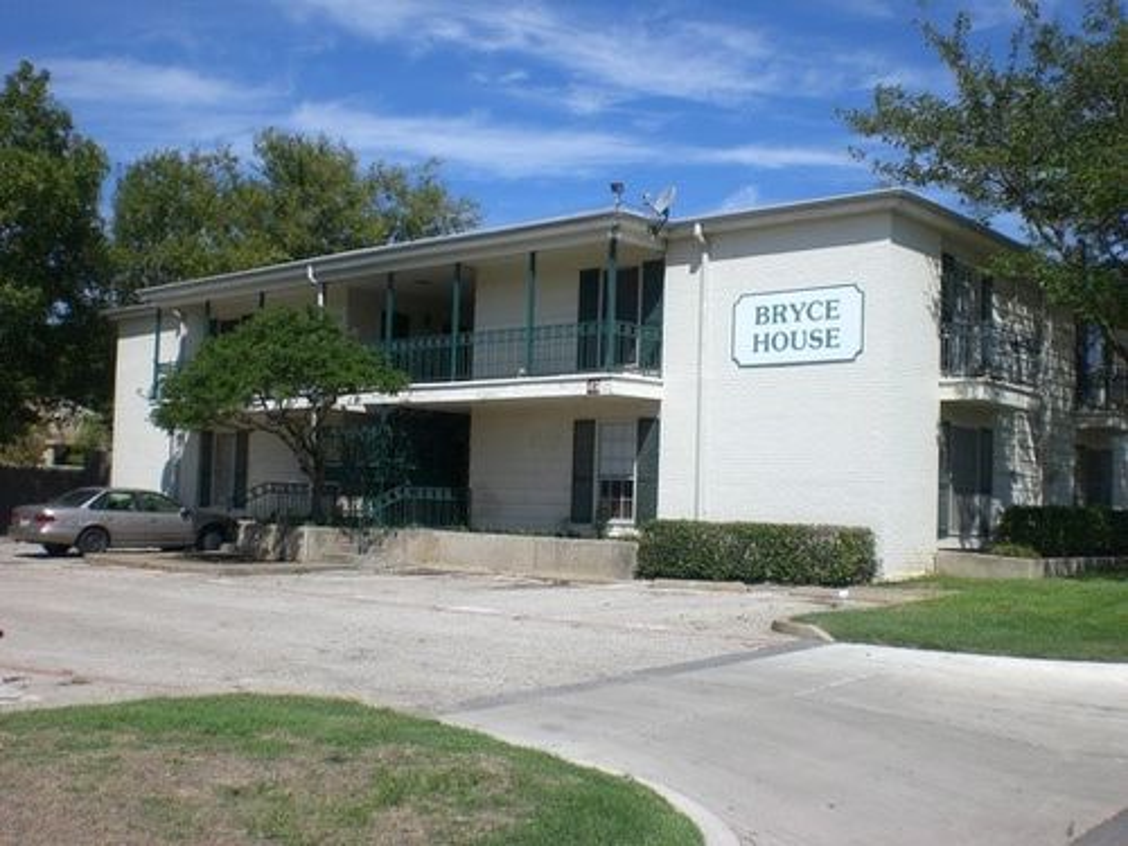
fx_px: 1238
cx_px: 564
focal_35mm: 38
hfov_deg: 49.0
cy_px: 423
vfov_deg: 37.7
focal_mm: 6.3
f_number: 4.4
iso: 50
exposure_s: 1/640
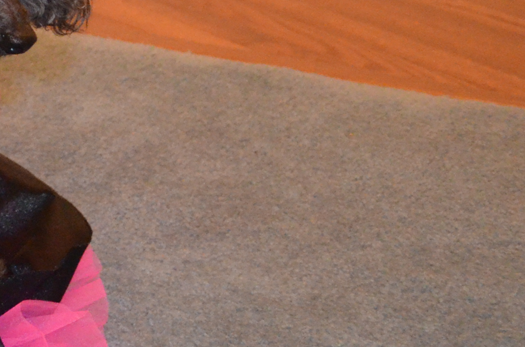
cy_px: -194
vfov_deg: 11.1
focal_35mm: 117
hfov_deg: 15.2
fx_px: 1703
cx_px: -421
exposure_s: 1/60
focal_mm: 20
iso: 3200
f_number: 3.8
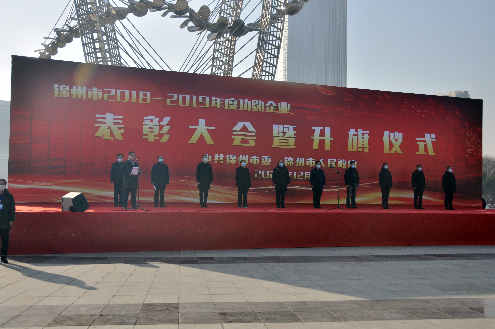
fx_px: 556
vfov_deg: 32.9
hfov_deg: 48.0
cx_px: 248
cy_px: 164
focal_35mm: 40
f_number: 4
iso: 200
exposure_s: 1/2500
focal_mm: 27
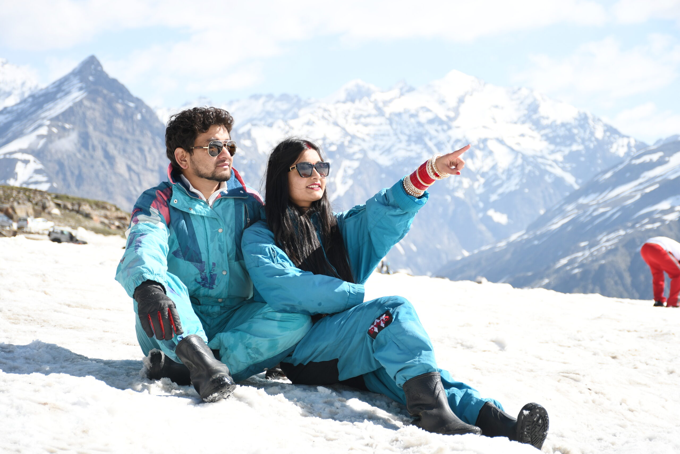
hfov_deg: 22.6
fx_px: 1700
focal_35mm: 90
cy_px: 227
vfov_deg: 15.2
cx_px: 340
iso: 160
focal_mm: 60
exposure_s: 1/500
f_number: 5.6
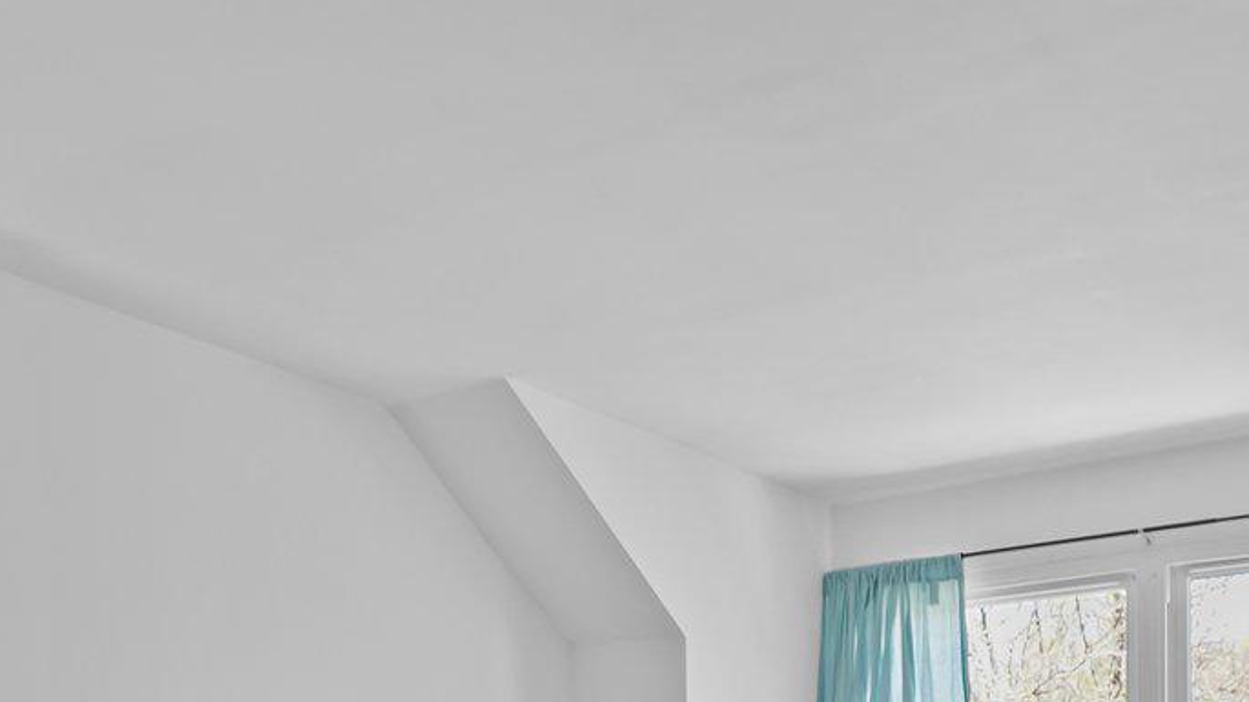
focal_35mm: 48
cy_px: 911
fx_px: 1577
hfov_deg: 43.2
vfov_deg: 22.5
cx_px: 649
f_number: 8
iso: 400
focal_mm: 15.2
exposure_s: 1/6
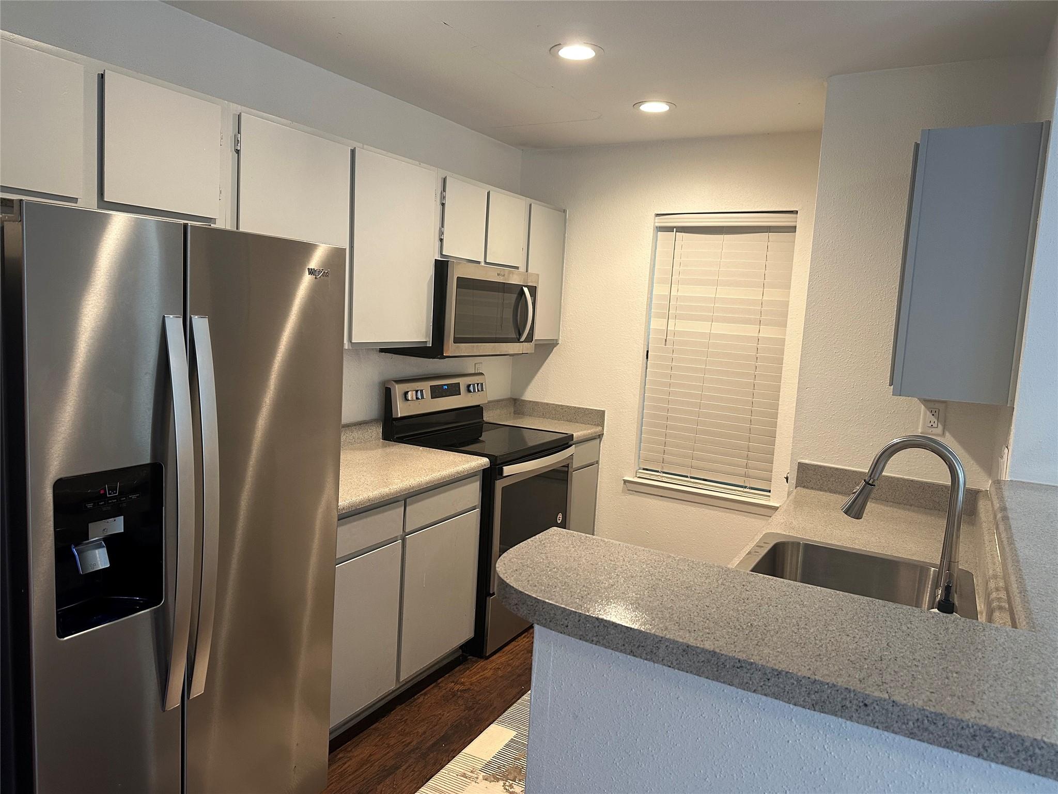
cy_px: 397
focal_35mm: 24
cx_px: 529
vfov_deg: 56.8
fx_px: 734
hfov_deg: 71.6
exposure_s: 1/60
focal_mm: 6.86
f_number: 1.78
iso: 250
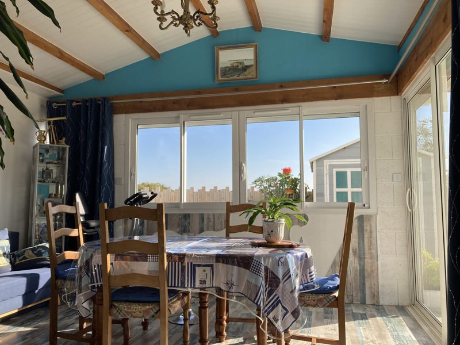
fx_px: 372
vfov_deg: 49.7
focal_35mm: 28
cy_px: 172
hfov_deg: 63.4
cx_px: 230
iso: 20
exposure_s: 1/738
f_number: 1.8
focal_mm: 3.99
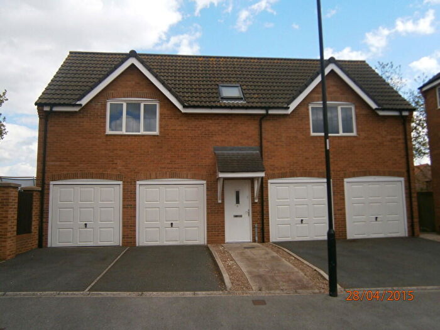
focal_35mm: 26
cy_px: 165
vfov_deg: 53.1
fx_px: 330
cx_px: 220
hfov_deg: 67.3
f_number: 2.8
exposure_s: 1/1000
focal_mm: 4.7
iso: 80
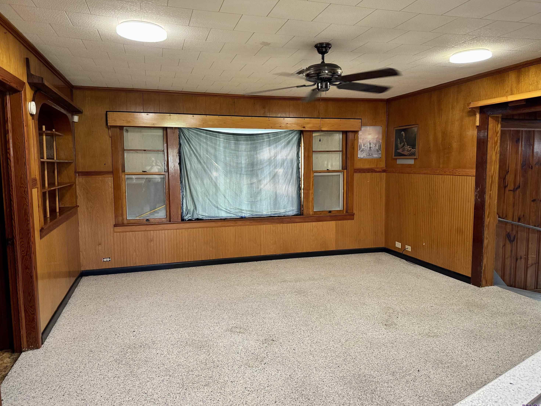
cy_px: 203
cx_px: 267
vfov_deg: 54.9
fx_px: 391
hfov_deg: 69.4
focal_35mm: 25
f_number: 1.78
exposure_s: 1/60
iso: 320
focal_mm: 6.76
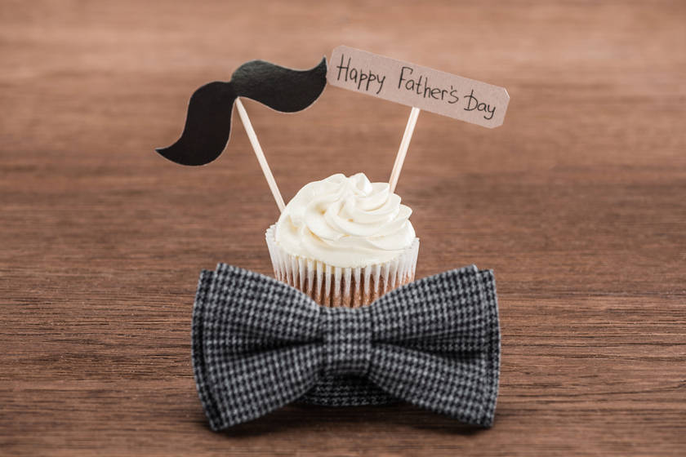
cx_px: 343
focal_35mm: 105
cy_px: 228
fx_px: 2001
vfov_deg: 13.0
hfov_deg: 19.5
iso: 125
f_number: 9
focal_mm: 105
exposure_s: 1/160
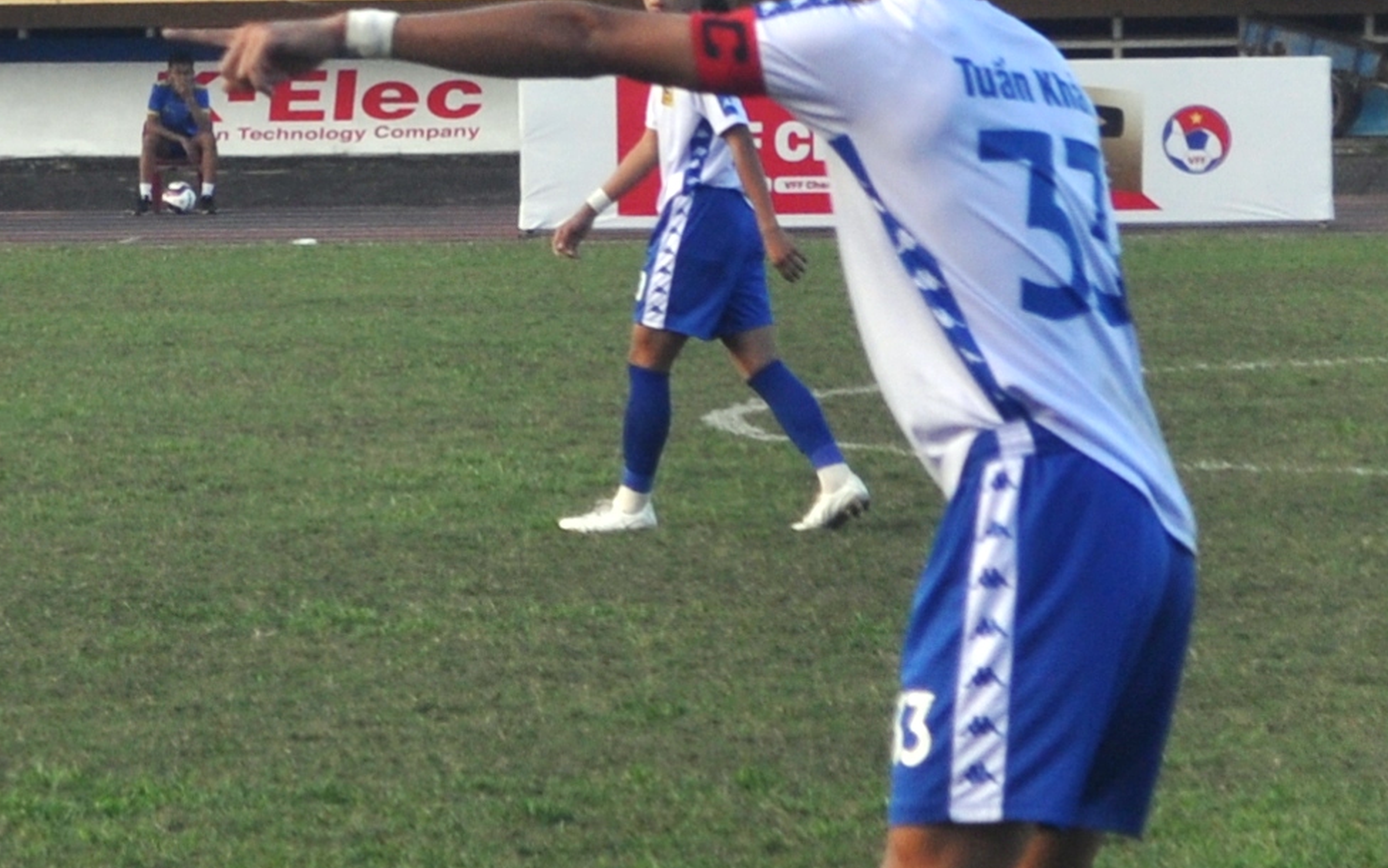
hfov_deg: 5.7
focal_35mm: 369
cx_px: 159
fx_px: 13971
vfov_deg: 3.6
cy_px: -67
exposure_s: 1/160
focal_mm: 55
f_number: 6.3
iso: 200
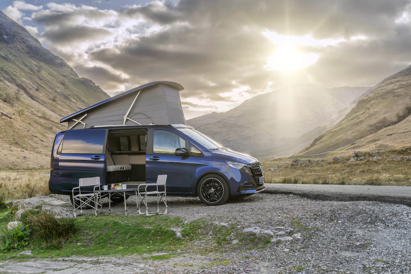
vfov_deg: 33.4
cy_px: 137
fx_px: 457
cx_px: 206
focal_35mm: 40
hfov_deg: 48.5
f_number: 11
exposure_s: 1/50
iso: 800
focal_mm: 40
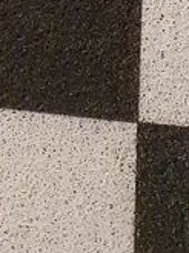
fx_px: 1155
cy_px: -457
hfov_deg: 9.2
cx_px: -32
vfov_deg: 10.0
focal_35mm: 158
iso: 500
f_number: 2.4
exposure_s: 1/50
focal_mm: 4.32
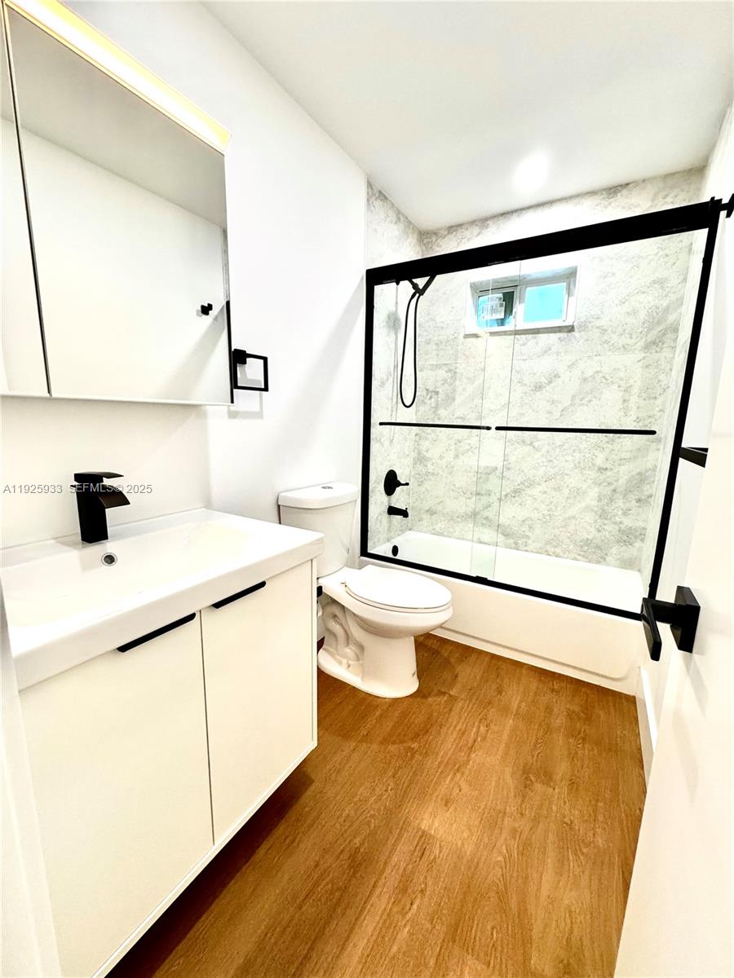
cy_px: 489
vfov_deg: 102.1
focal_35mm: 14
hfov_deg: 85.7
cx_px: 367
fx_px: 396
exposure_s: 1/120
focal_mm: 2.22
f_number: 2.2
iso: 250
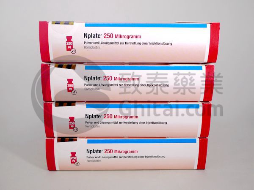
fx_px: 220
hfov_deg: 60.0
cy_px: 95
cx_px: 127
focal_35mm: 30
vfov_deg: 46.8
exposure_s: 1/400
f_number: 2.8
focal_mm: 6.3
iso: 80
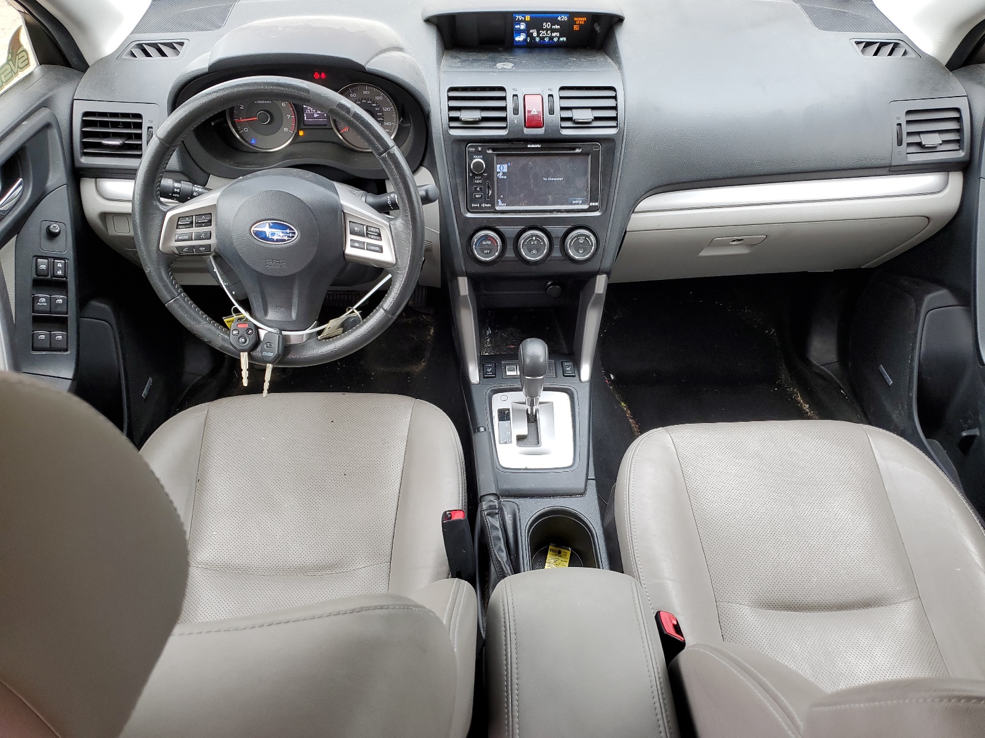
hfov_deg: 67.3
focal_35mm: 26
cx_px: 492
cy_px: 369
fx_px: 740
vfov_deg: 53.1
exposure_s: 1/120
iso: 56
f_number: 1.5
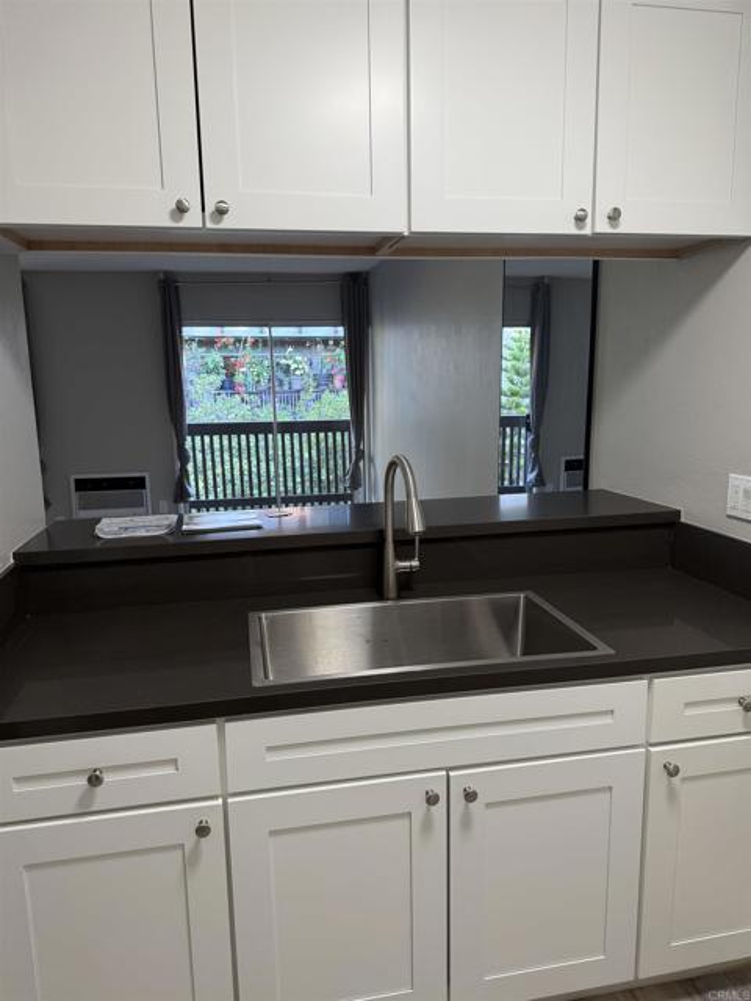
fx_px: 694
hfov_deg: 56.8
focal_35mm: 24
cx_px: 376
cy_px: 500
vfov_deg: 71.6
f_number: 1.78
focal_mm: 6.76
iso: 125
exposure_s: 1/60
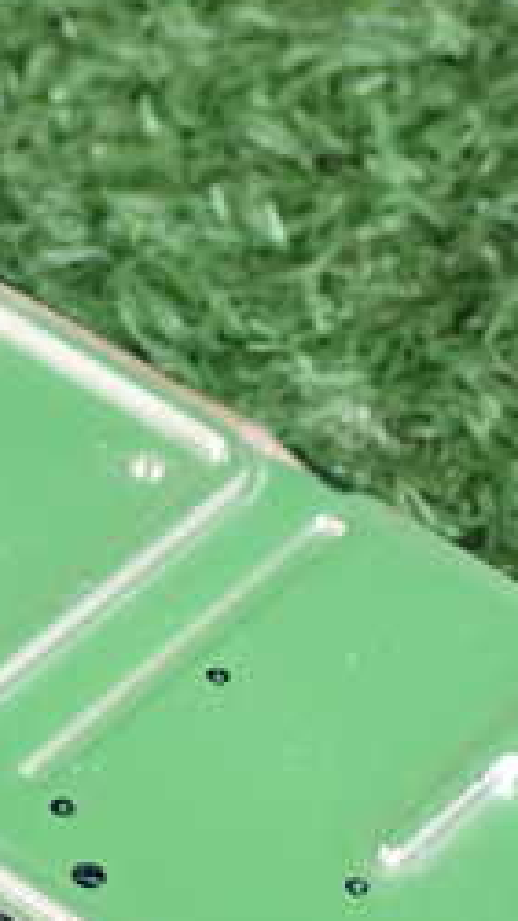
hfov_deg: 6.3
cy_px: 569
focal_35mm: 193
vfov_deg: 11.2
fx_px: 4717
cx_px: -84
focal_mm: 13.47
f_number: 4.2
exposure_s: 1/80
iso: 800
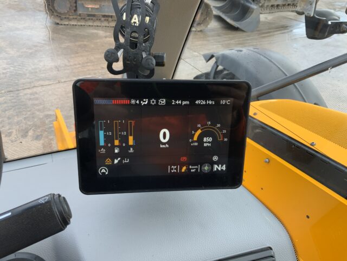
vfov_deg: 48.2
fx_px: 291
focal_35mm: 29
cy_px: 130
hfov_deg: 61.7
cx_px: 174
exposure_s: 1/122
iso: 40
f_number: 1.8
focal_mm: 3
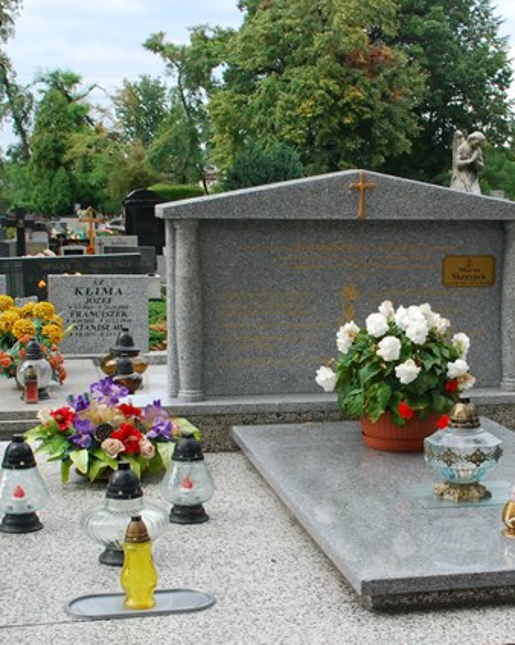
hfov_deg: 23.7
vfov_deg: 29.5
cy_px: 390
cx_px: 361
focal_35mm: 64
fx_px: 1220
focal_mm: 24
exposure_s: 1/125
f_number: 8
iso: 800
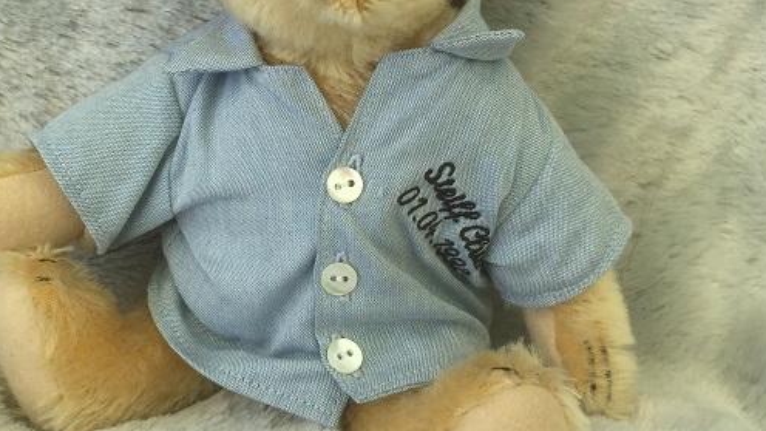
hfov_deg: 39.8
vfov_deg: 22.9
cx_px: 344
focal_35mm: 52
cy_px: 134
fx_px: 1056
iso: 32
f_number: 2.2
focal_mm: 4.15
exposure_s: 1/898
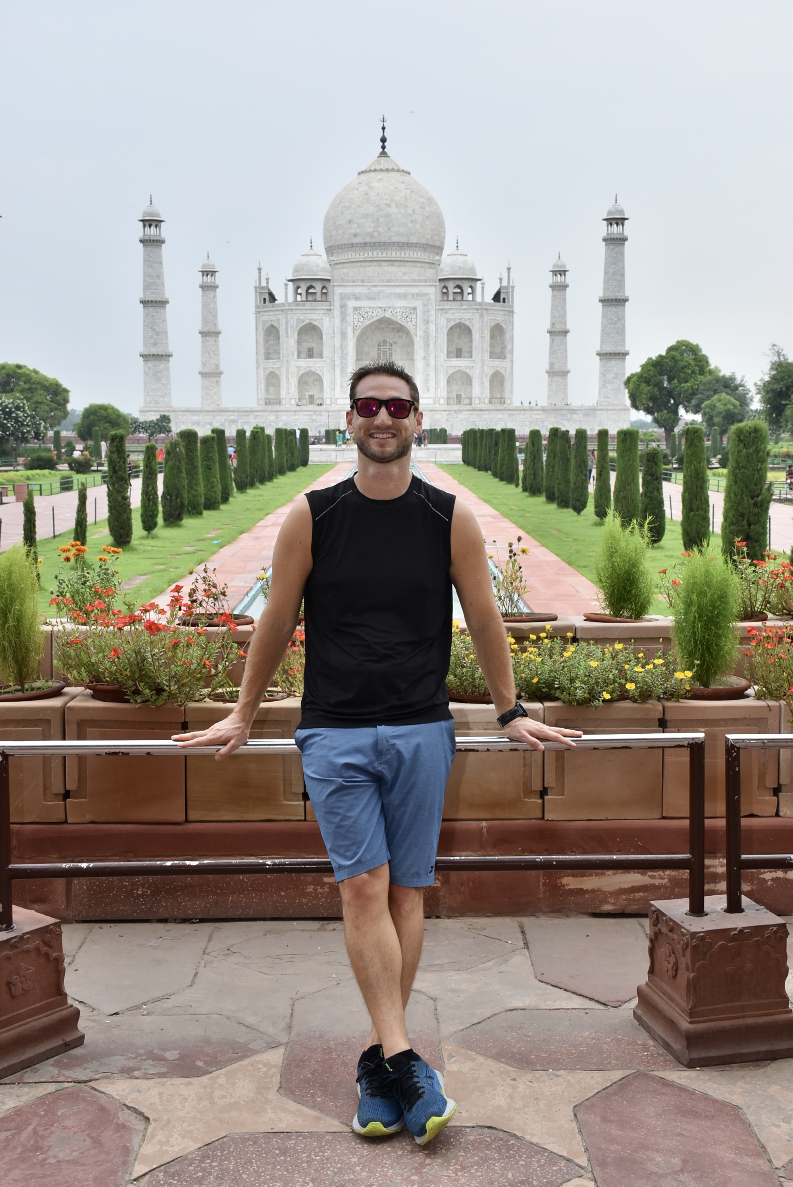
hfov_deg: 29.9
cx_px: 396
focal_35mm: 45
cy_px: 594
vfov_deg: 43.6
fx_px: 1485
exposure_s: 1/100
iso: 160
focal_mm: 30
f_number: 7.1
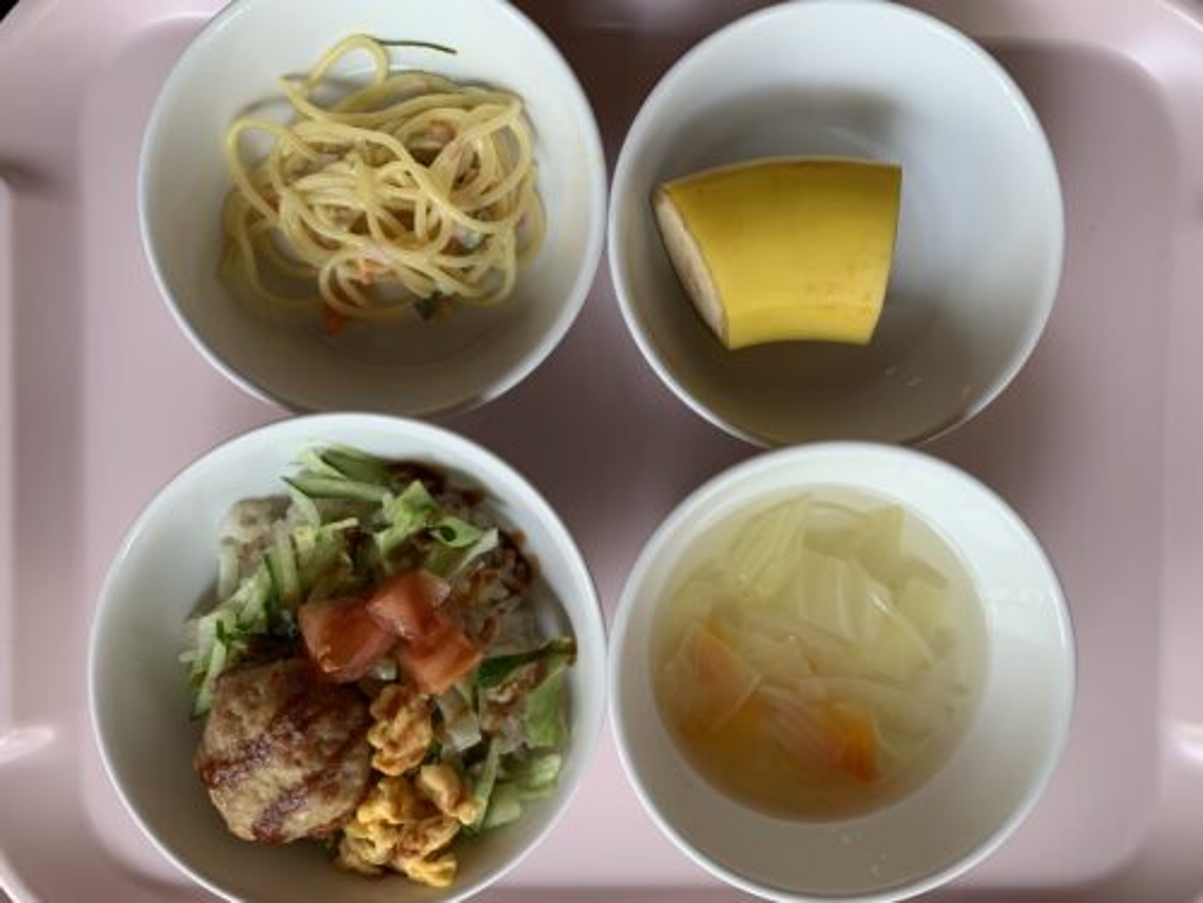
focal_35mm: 26
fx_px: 904
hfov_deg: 67.3
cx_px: 602
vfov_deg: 53.1
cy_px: 452
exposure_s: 1/121
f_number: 1.8
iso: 64
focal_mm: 4.25
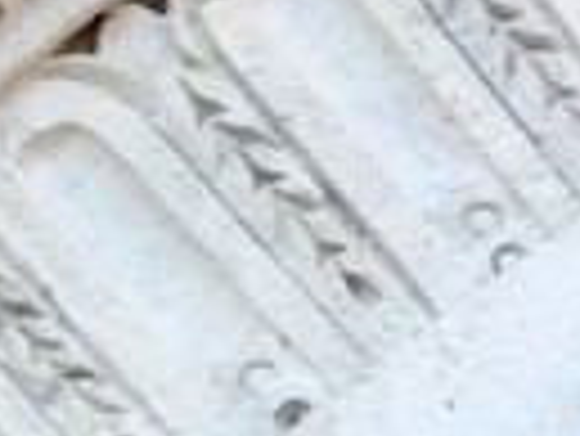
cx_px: -935
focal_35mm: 1010
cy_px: -438
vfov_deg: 1.5
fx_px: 16939
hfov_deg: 2.0
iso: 100
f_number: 4
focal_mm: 24.6
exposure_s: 1/320
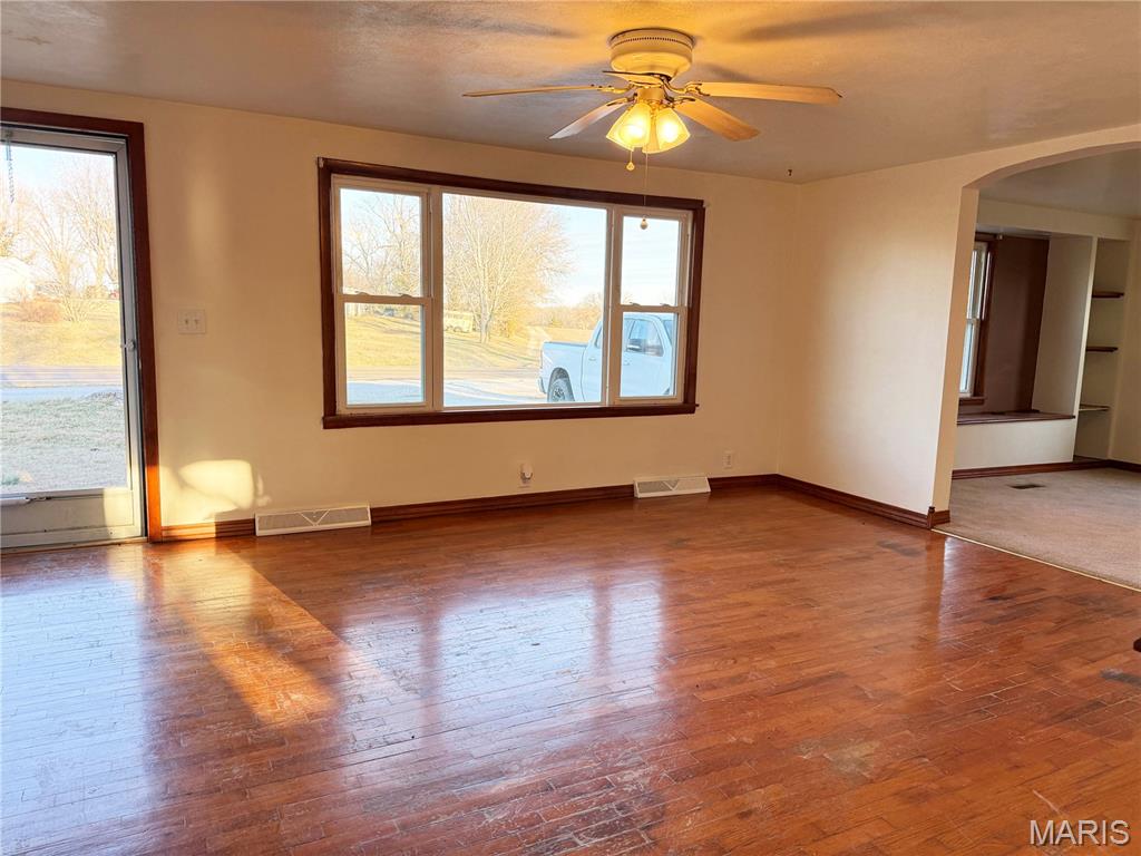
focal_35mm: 24
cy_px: 428
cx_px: 570
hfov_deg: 71.6
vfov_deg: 56.8
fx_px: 791
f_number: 1.78
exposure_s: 1/196
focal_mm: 6.76
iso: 100
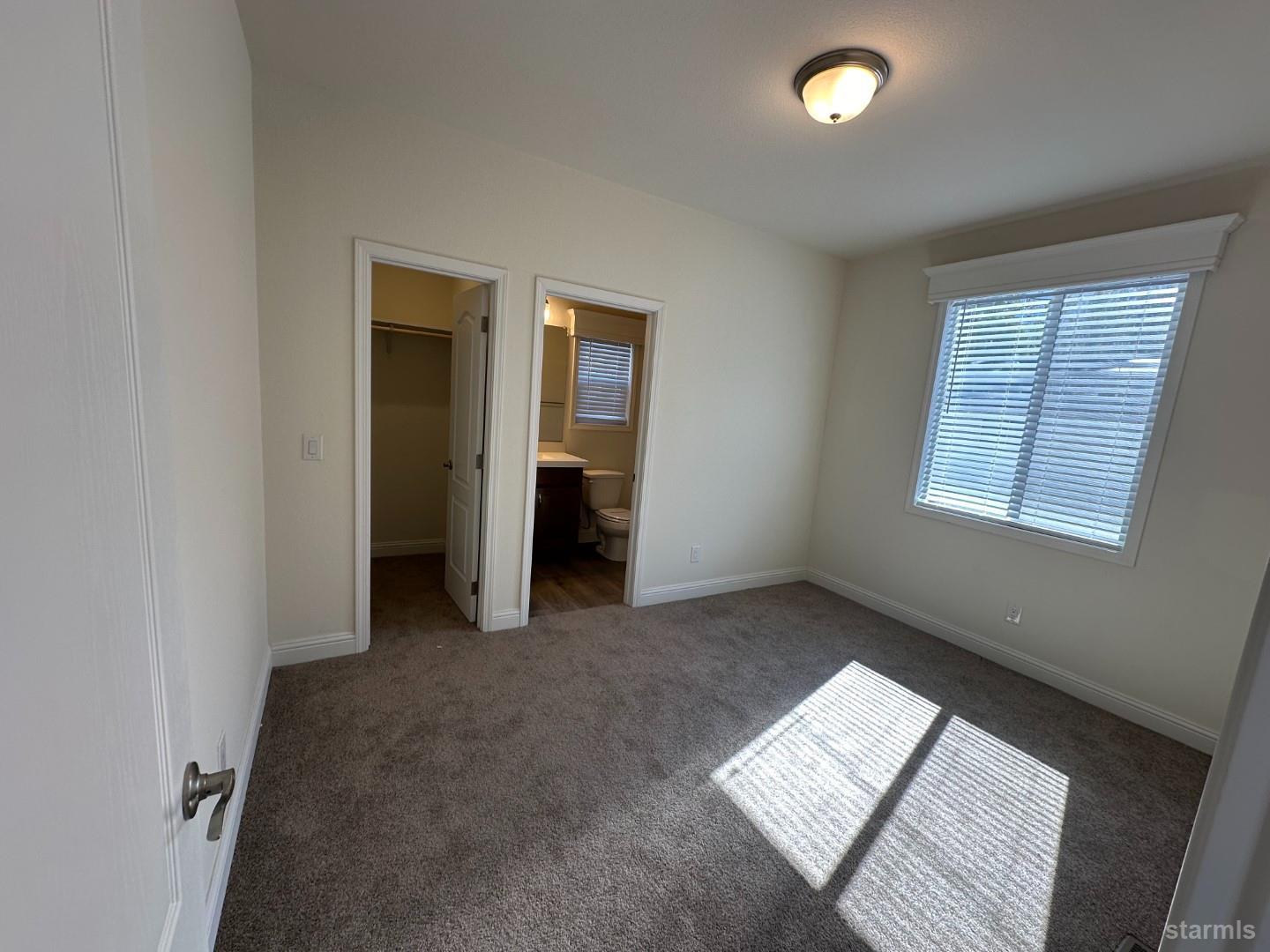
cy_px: 476
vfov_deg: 85.7
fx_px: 514
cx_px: 635
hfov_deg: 102.1
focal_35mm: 14
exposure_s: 1/120
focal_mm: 2.22
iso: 50
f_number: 2.2
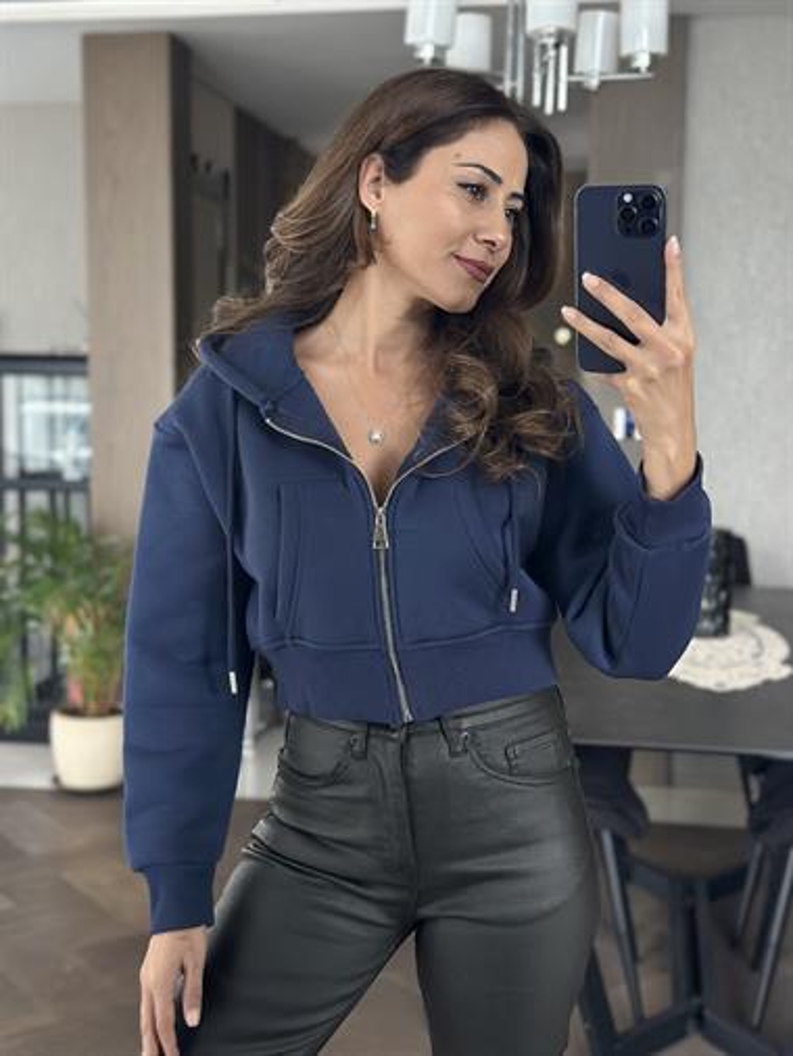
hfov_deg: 30.3
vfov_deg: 39.6
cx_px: 396
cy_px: 528
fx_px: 1465
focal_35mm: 48
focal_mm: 6.86
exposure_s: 1/40
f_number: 1.78
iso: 640
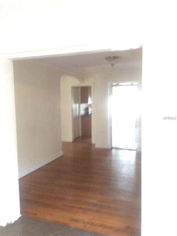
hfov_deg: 48.2
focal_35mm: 29
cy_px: 118
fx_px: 198
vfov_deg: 61.7
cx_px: 88
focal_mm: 4.15
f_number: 2.2
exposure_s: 1/10
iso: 125
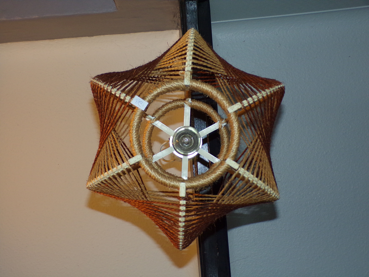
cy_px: 138
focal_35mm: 49
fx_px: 522
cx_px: 184
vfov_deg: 29.7
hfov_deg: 38.9
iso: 200
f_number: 3.5
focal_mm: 8.7
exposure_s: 1/34
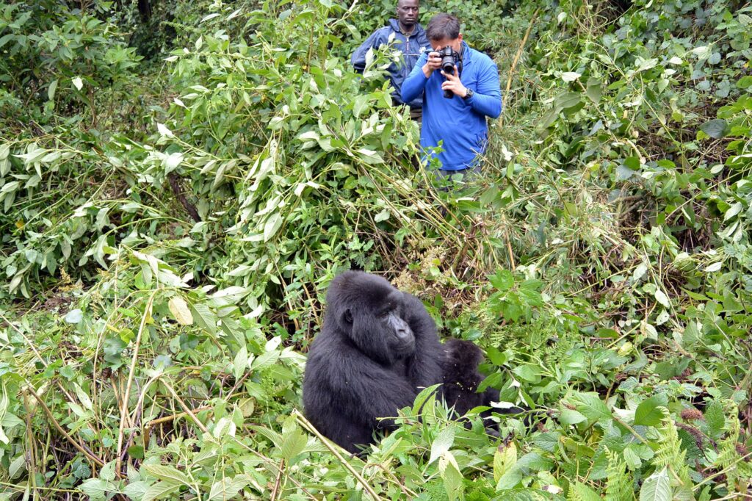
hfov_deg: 63.7
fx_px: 606
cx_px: 376
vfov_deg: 44.9
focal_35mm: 29
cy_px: 250
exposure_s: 1/320
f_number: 3.5
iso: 200
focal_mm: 11
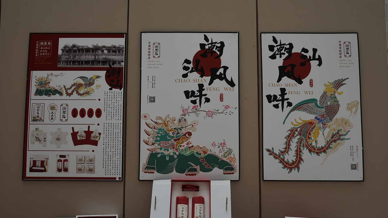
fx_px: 376
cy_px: 100
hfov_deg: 54.6
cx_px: 194
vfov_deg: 32.3
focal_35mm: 37
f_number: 4
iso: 800
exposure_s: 1/60
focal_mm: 23
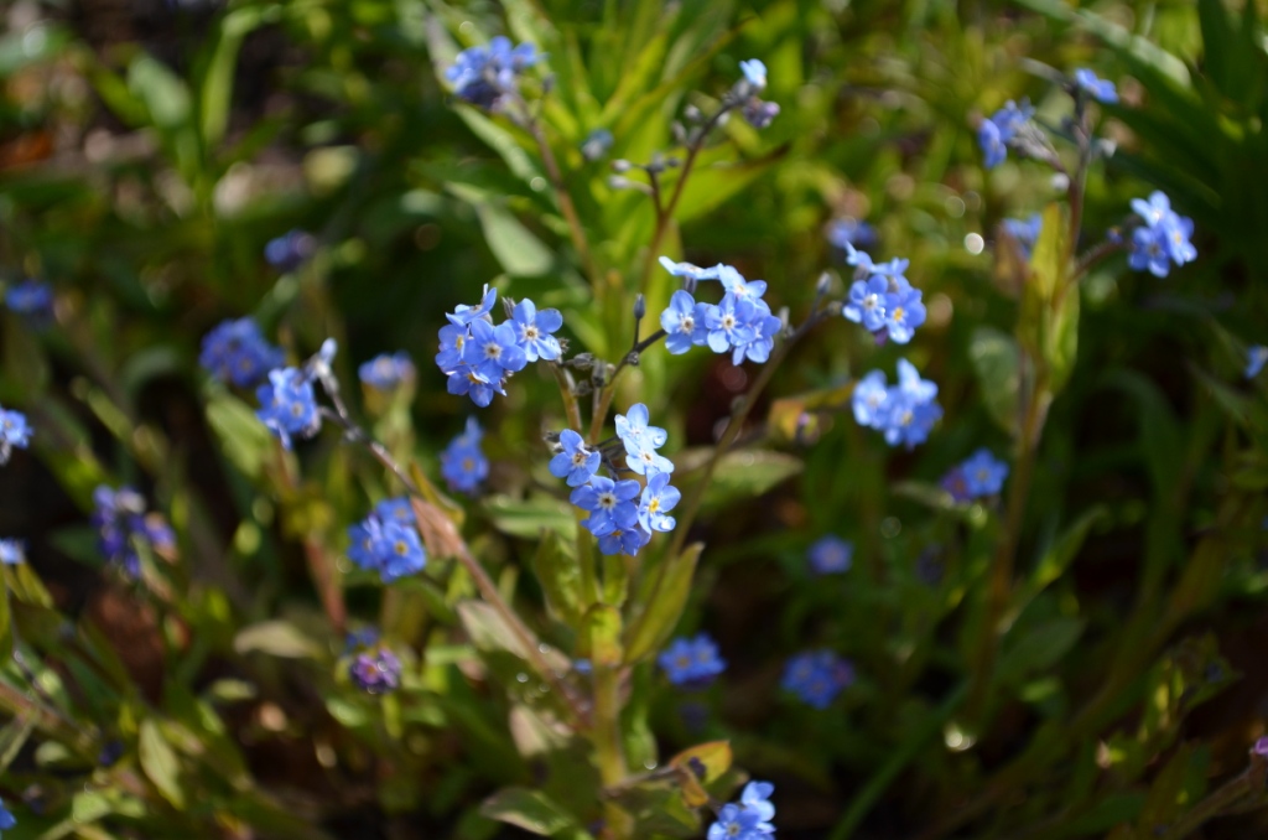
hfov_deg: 24.7
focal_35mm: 82
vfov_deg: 16.5
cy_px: 420
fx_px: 2900
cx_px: 634
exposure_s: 1/1250
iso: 400
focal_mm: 55
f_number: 5.6
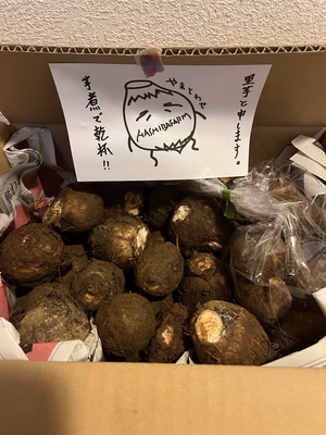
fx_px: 326
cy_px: 218
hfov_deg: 53.1
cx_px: 163
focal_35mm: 26
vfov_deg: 67.3
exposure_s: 1/33
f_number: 1.6
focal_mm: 5.1
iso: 640
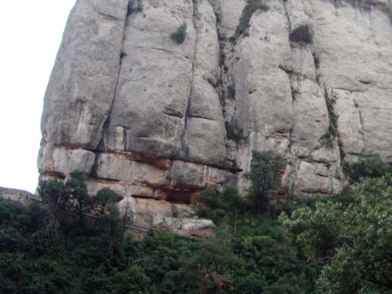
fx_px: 646
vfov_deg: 25.5
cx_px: 267
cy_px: 93
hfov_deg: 33.4
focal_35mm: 57
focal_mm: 5.8
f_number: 2.6
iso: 50
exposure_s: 1/160
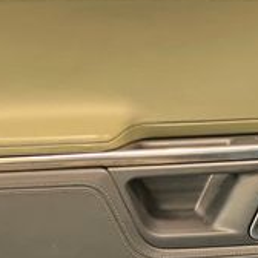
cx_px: 206
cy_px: 186
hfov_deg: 6.7
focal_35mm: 260
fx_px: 2192
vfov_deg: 6.7
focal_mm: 9
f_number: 2.8
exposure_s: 1/24
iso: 500
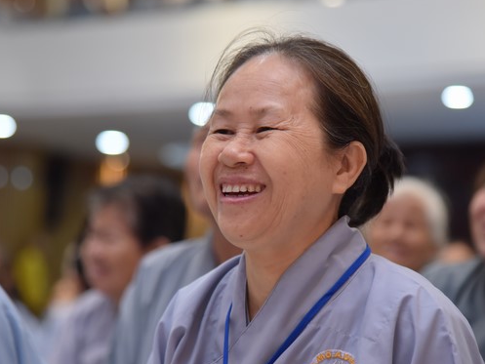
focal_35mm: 151
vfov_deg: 9.8
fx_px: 2116
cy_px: 174
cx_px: 230
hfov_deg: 13.1
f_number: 4
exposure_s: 1/160
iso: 1250
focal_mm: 120
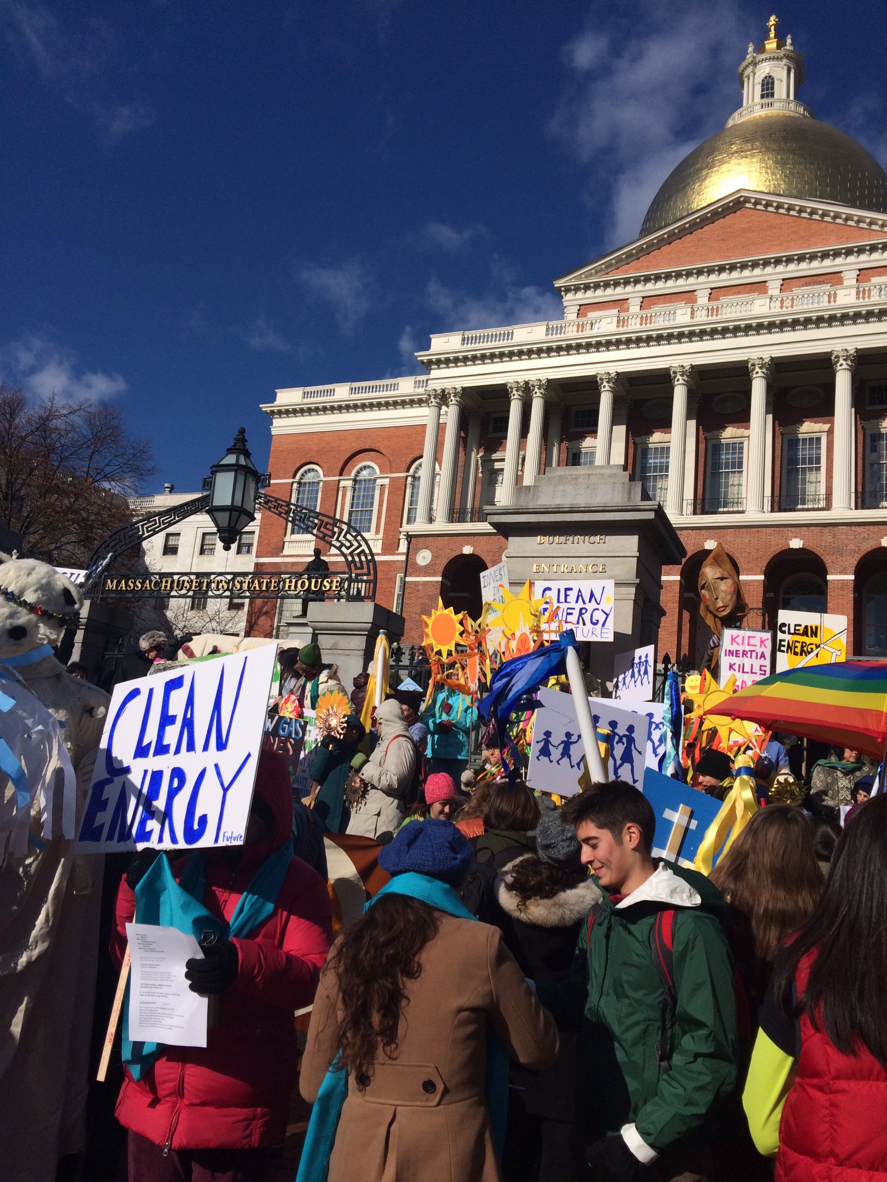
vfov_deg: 61.7
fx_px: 991
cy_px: 591
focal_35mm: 29
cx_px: 444
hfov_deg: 48.2
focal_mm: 4.15
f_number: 2.2
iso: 32
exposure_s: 1/5882
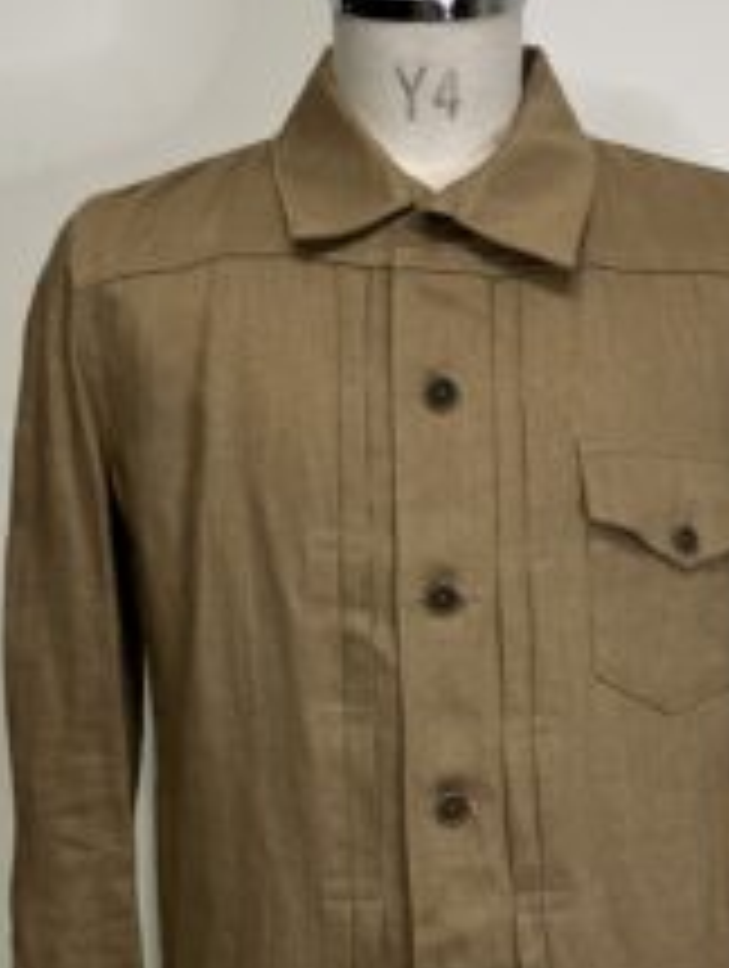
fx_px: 1456
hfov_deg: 28.1
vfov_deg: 36.5
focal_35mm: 52
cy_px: 608
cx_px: 436
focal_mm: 3.99
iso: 80
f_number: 1.8
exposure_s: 1/50
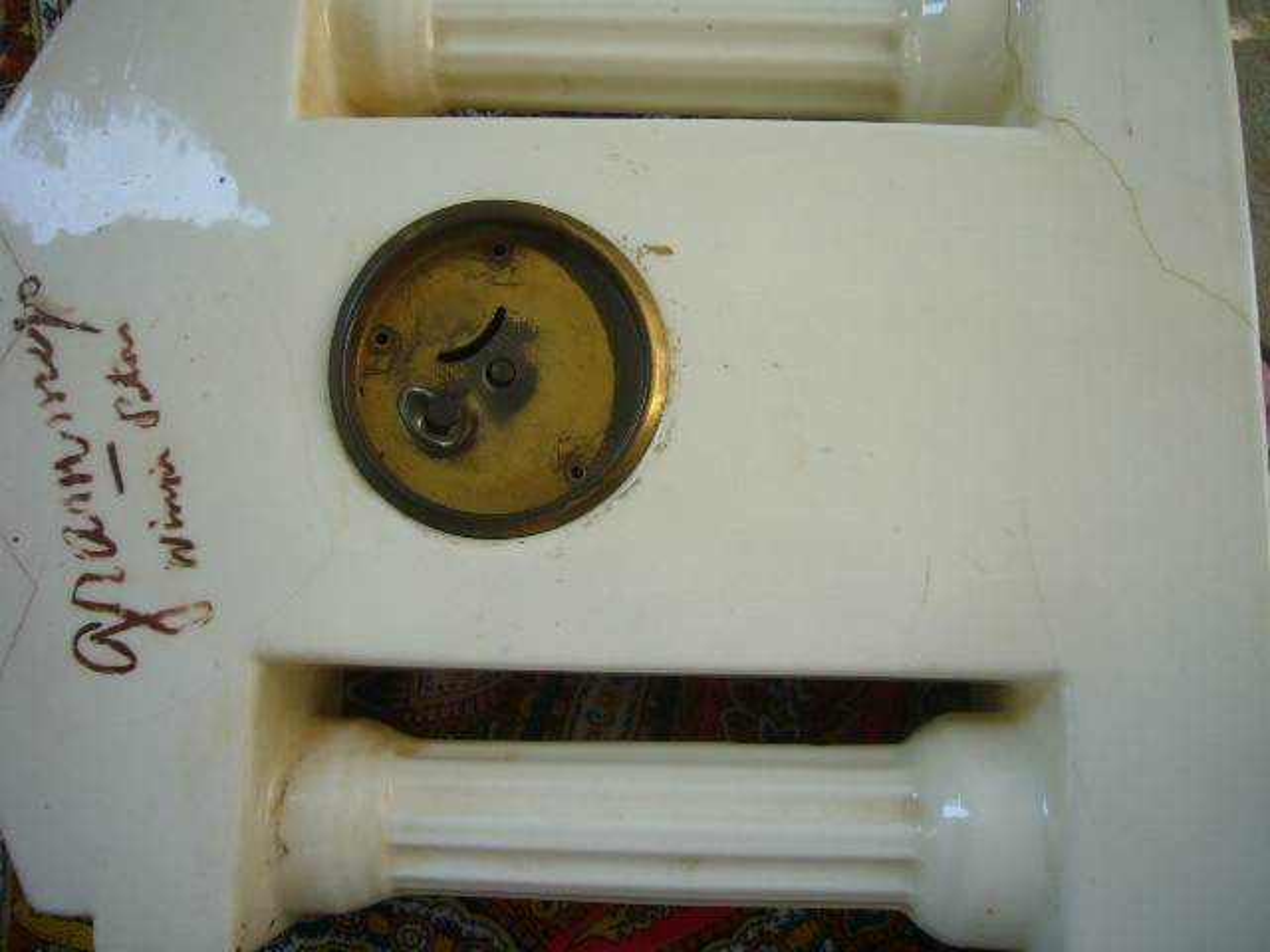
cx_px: 635
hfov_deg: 63.4
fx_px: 1027
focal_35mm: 28
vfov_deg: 49.7
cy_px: 476
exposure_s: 1/100
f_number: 2.8
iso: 80
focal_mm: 4.6
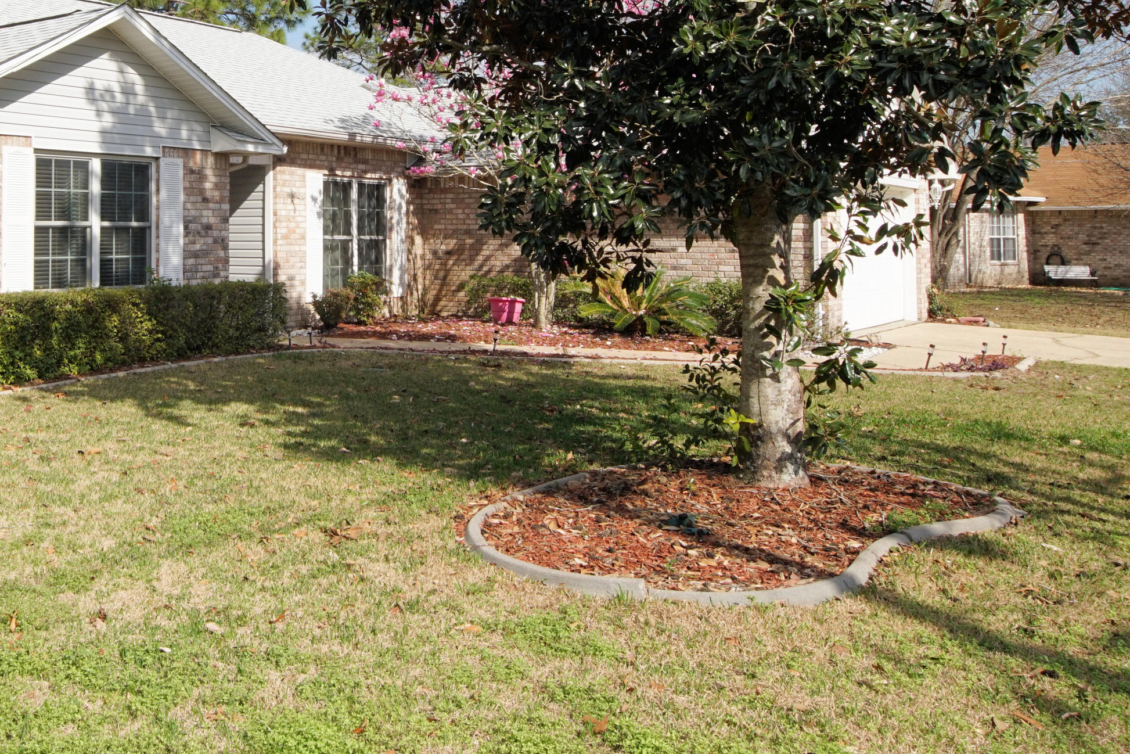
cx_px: 265
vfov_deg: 35.3
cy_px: 200
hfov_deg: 49.5
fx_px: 1161
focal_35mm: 37
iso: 200
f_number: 5
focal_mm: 16
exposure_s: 1/160
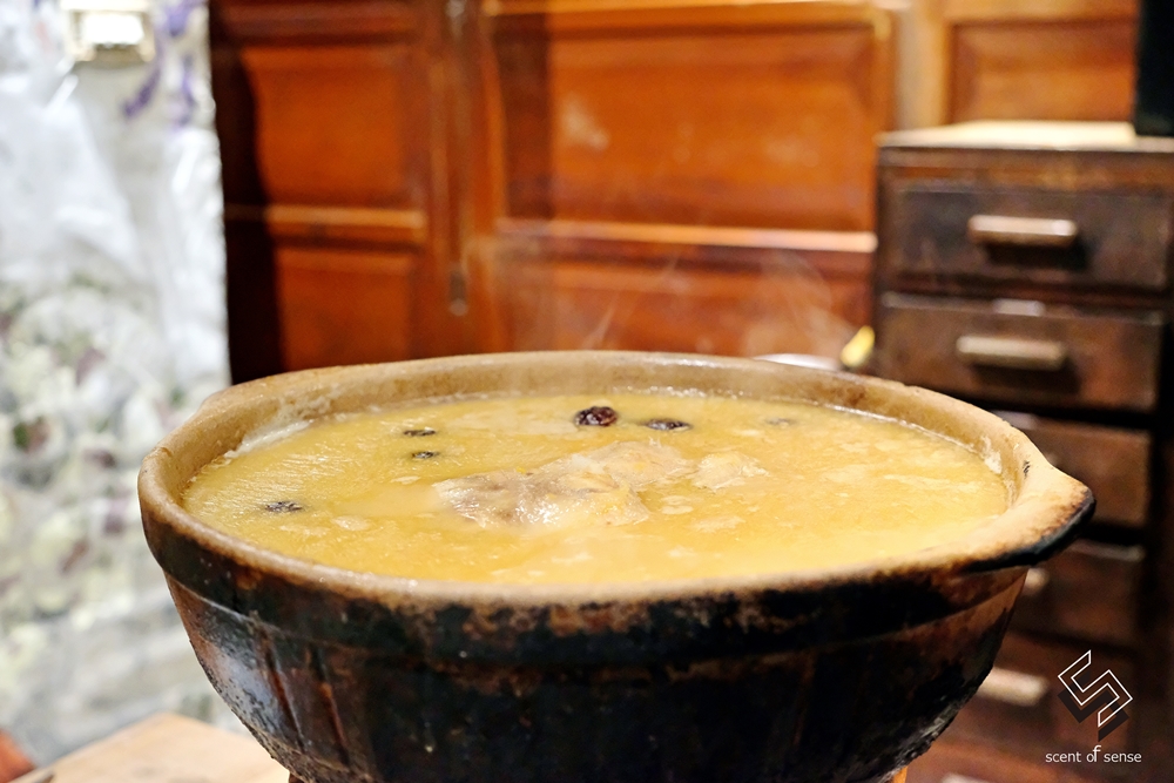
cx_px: 587
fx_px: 1402
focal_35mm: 43
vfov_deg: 31.2
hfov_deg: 45.4
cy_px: 392
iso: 6400
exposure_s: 1/60
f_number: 4
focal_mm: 28.9
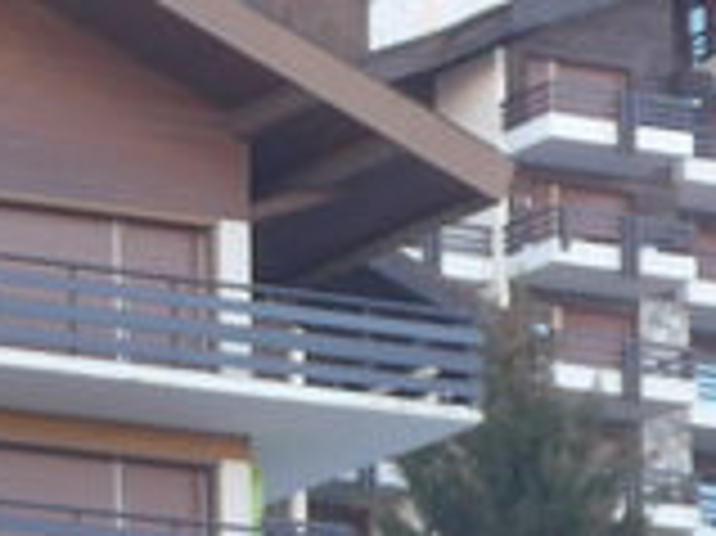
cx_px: -856
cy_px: 1306
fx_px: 7193
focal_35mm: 348
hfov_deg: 5.5
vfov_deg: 4.2
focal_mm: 9.5
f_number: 3
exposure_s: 1/125
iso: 80
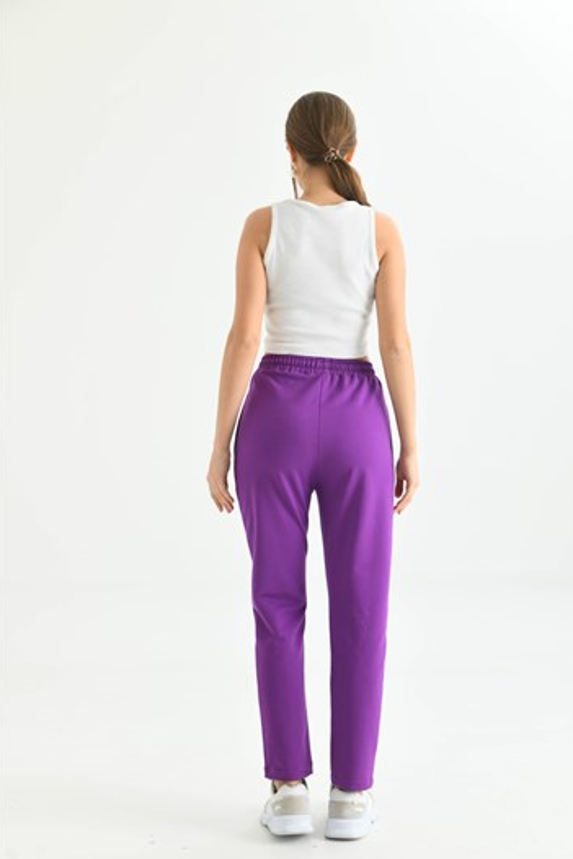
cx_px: 307
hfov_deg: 26.0
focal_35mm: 52
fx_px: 1241
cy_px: 451
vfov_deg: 38.2
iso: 160
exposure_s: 1/125
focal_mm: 48
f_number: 5.6
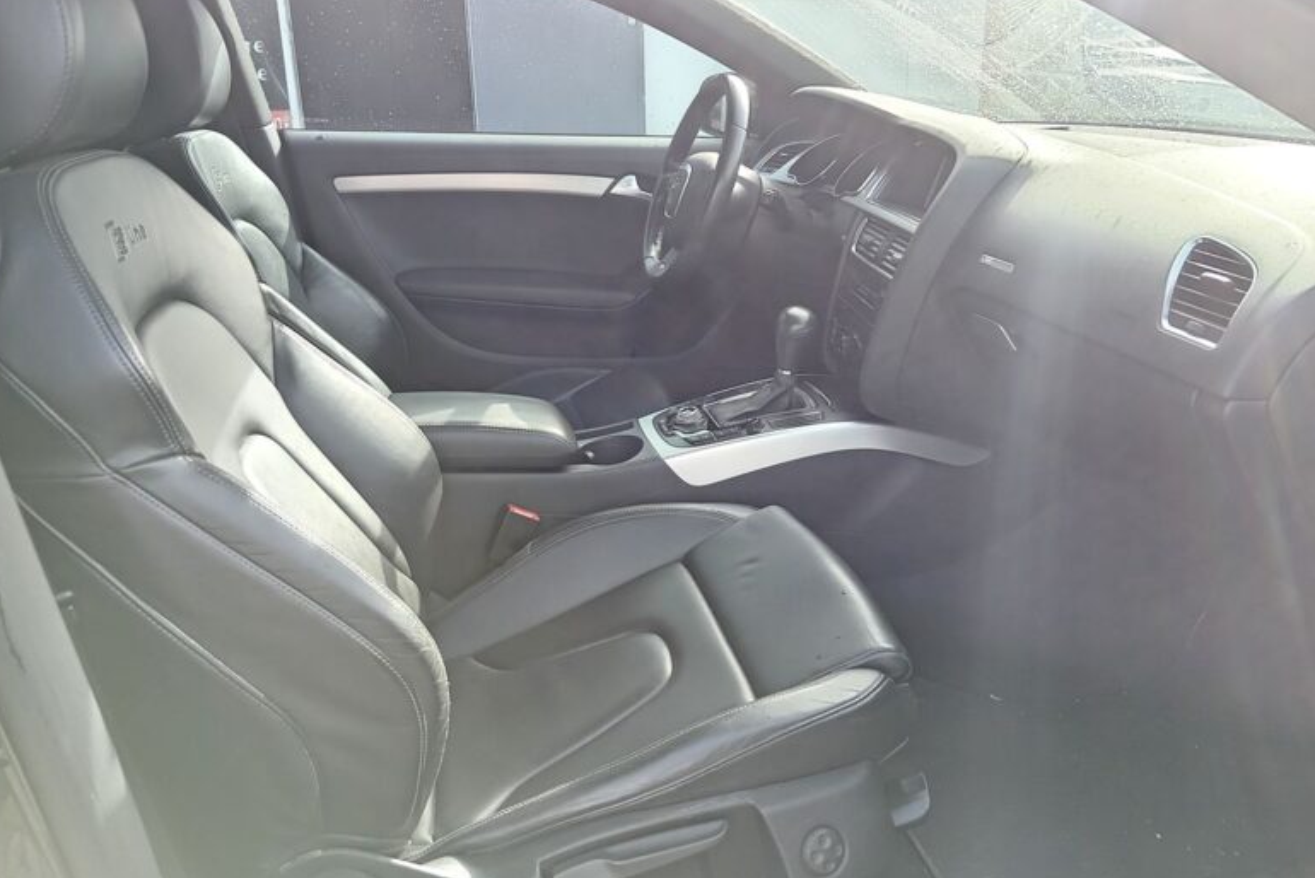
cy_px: 413
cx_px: 663
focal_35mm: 27
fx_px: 987
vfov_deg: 47.9
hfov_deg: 67.4
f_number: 1.8
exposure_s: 1/100
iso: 181
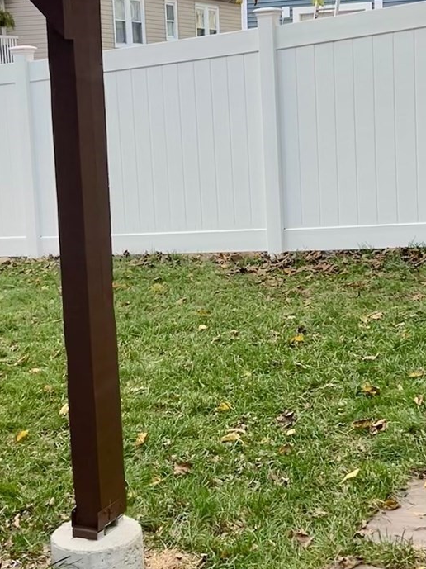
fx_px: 953
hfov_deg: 25.2
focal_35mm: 58
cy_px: 202
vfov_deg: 33.0
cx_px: 208
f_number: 1.5
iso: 50
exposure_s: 1/567
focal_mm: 5.7
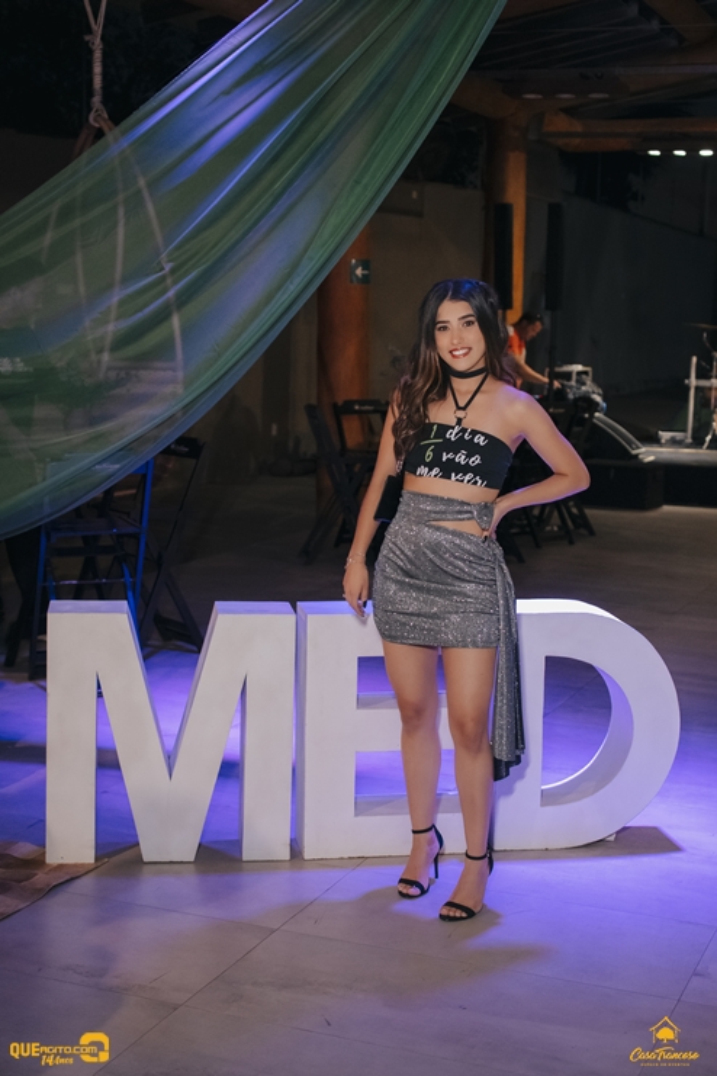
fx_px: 1568
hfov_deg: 25.8
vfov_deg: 37.9
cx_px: 358
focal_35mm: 52
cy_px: 538
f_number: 2.8
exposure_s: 1/200
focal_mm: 35
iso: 2500
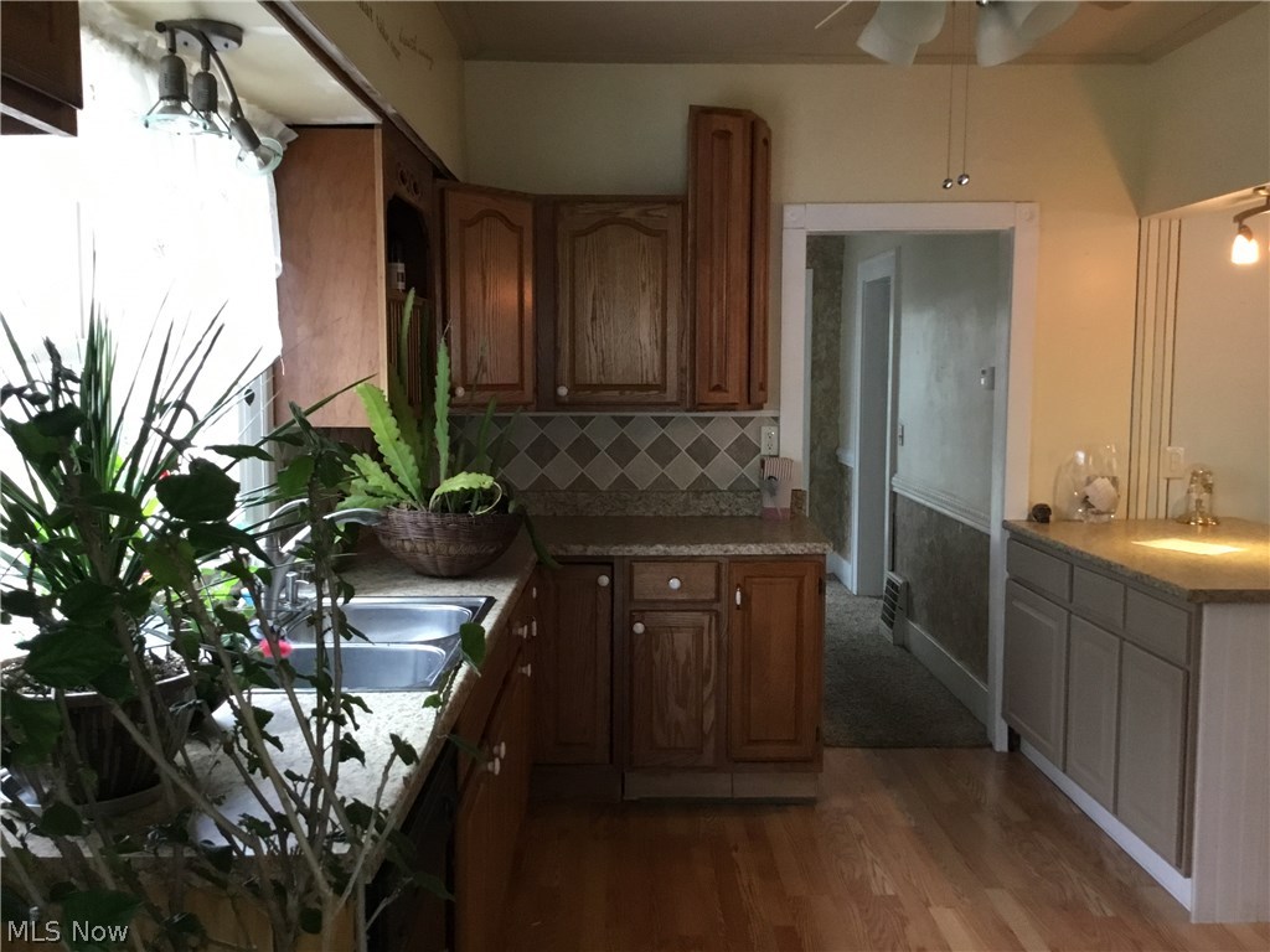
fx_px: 1137
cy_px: 476
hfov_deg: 58.4
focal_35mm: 31
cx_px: 635
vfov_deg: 45.4
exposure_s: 1/30
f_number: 2.4
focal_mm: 3.3
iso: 160
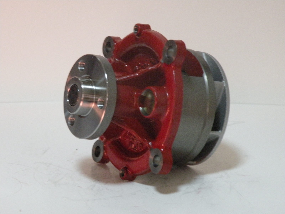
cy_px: 107
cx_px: 142
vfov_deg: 11.5
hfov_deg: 15.3
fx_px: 1062
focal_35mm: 129
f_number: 4.5
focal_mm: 22.9
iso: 400
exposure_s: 1/16
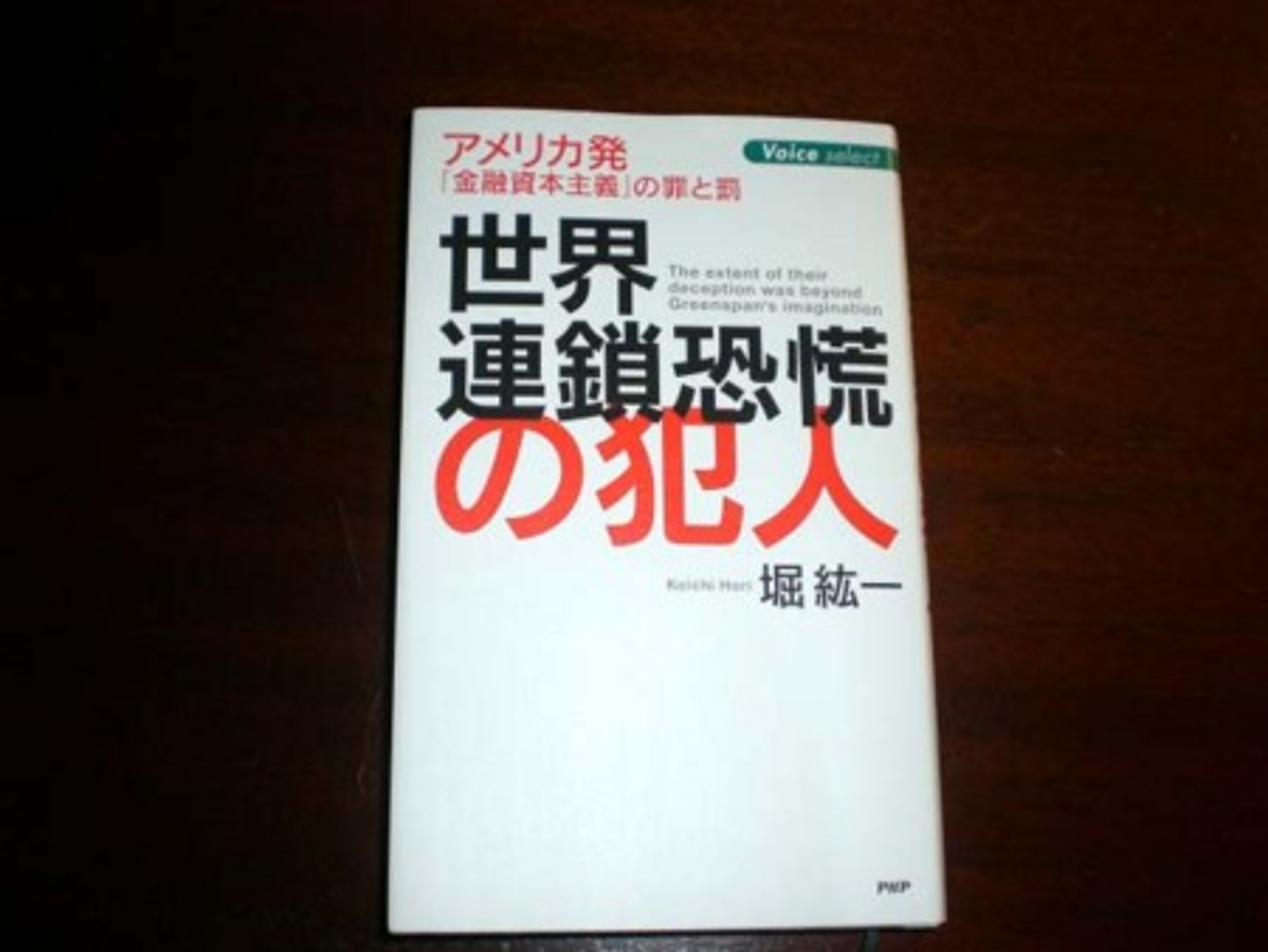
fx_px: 1393
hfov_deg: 49.0
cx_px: 634
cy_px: 476
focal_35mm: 38
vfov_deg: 37.8
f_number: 3.1
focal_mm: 6.3
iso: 50
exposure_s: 1/60
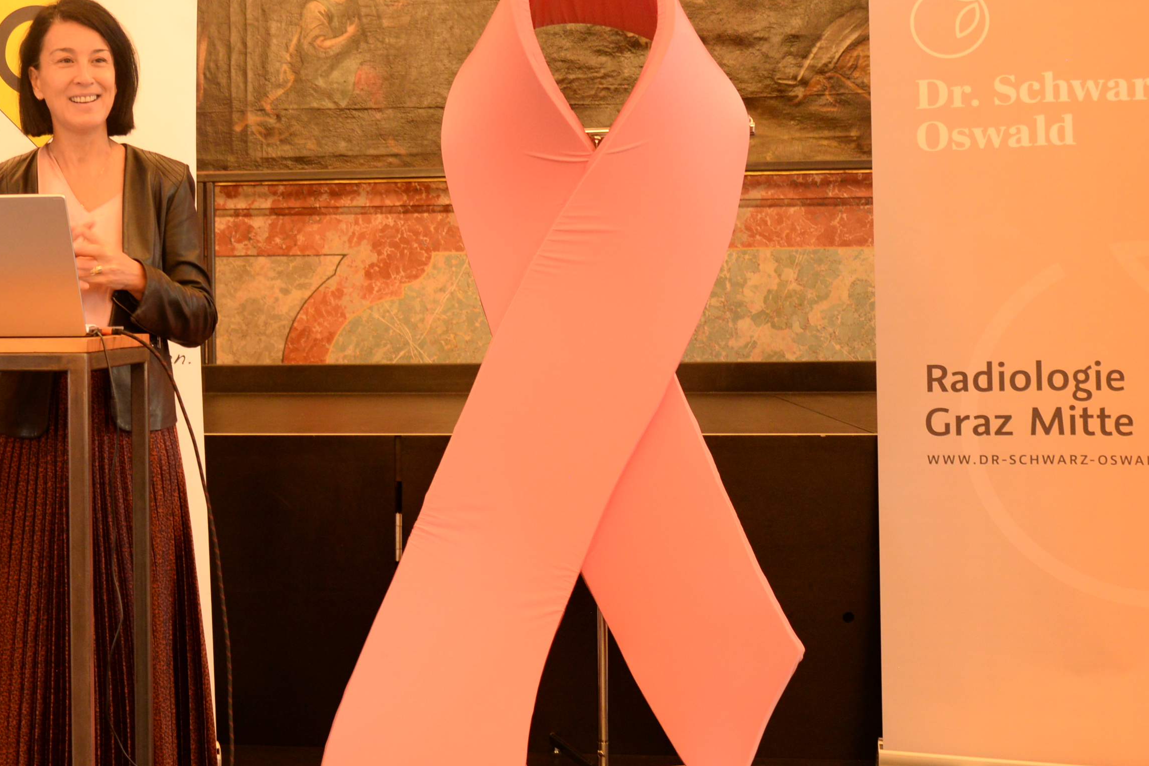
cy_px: 335
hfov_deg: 35.2
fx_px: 1755
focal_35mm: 55
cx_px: 241
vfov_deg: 24.6
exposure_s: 1/30
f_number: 3.8
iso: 1250
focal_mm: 28
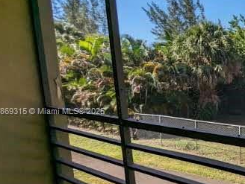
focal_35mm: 39
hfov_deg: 37.8
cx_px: 283
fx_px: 276
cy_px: 112
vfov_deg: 36.8
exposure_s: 1/704
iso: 50
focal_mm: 2.35
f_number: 2.2
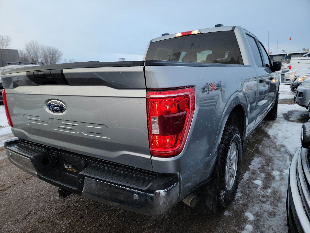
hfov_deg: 71.6
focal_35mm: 24
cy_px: 116
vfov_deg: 56.8
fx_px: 215
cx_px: 155
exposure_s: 1/119
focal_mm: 6.7
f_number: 1.8
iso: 59
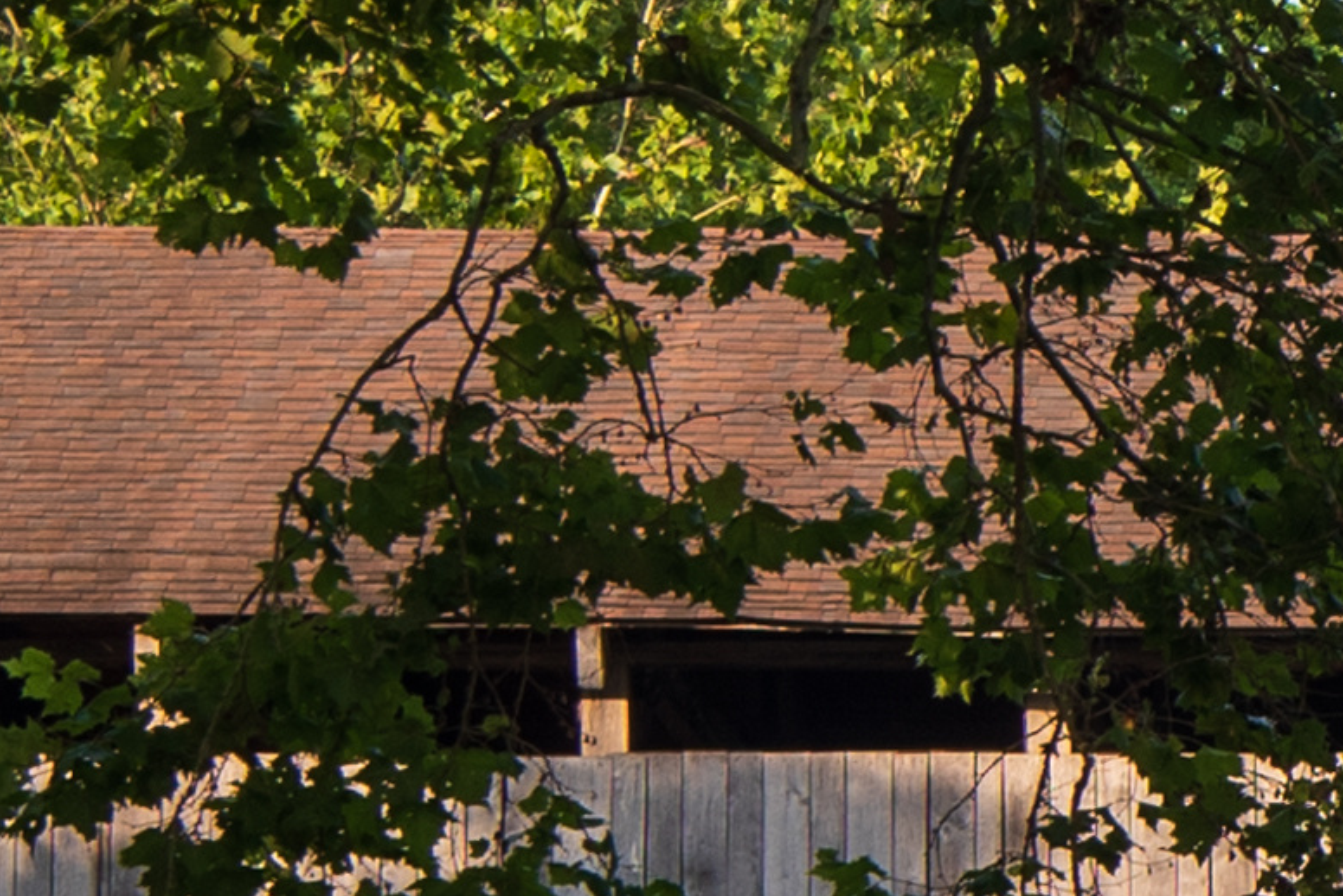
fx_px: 13882
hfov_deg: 5.1
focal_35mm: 372
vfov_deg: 3.7
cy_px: 1204
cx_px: 4623
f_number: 7.1
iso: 100
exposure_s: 1/125
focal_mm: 48
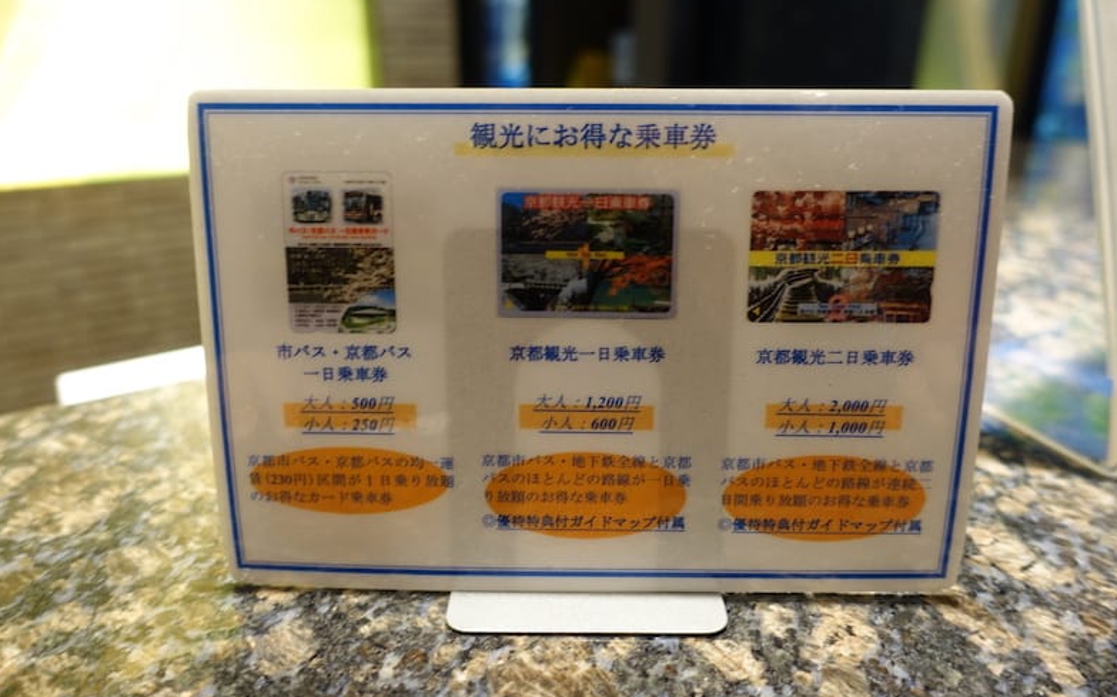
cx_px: 566
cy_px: 344
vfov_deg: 49.3
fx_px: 761
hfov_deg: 72.6
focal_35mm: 25
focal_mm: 8.8
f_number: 1.8
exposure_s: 1/30
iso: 160
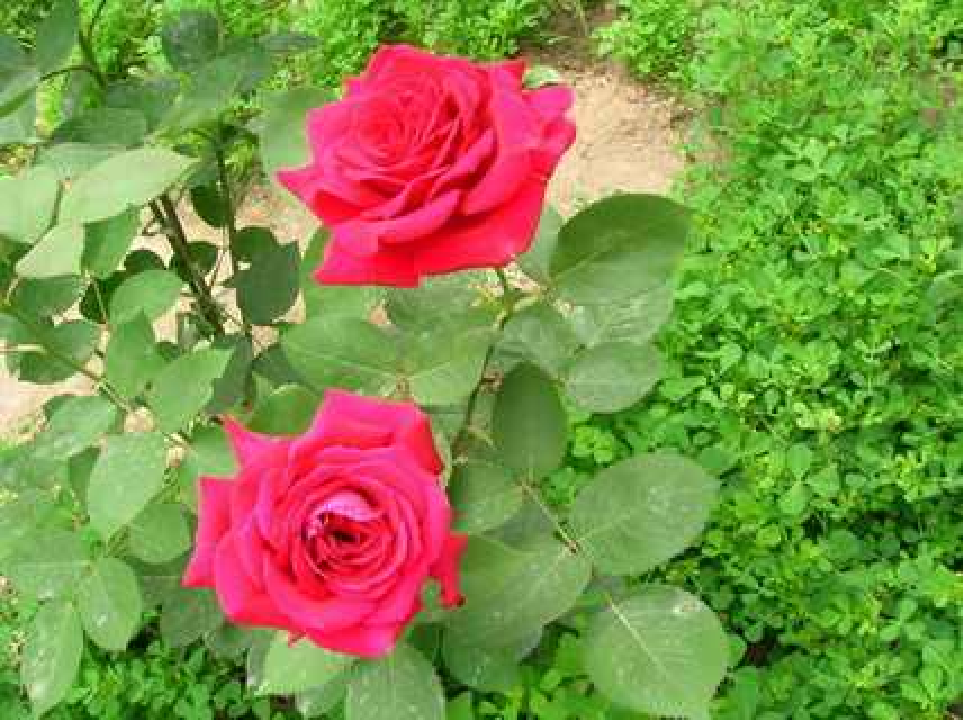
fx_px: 945
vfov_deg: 41.7
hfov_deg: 54.0
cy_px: 360
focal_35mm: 34
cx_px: 482
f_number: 4.9
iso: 50
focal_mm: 5.7
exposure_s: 1/36.1
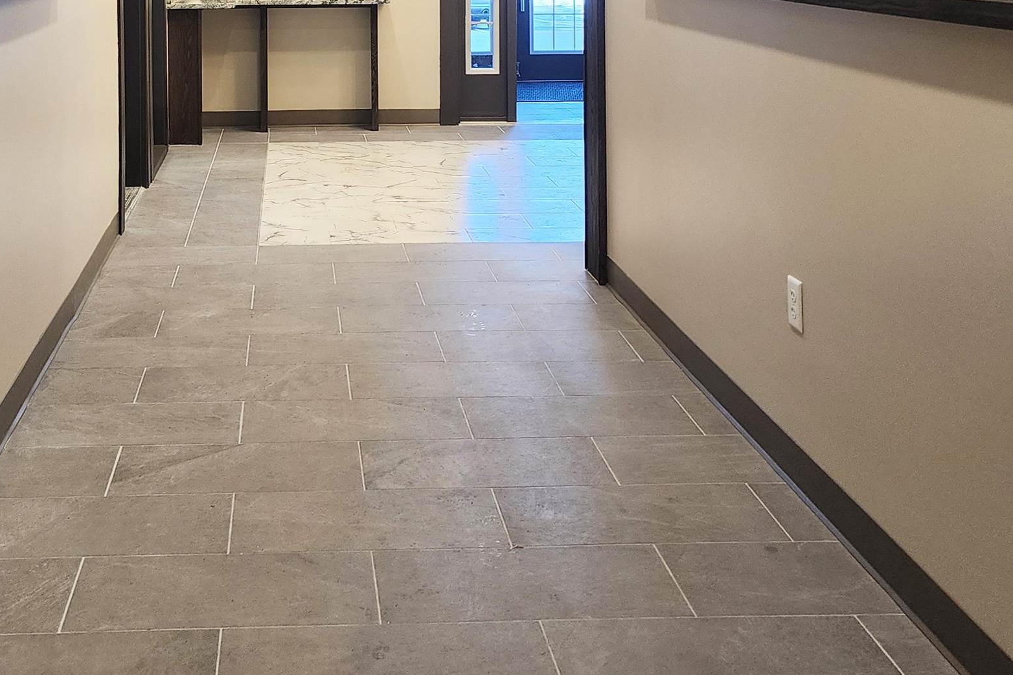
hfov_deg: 41.4
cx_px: 348
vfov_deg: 27.1
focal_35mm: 47
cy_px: 8
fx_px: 1322
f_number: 1.8
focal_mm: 6.4
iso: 200
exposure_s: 1/120
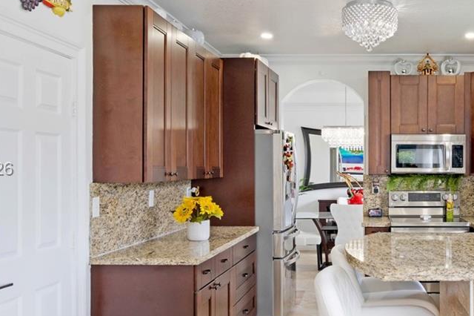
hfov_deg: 46.1
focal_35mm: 40
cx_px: 375
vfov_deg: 33.4
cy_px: 170
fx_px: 526
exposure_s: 1/20
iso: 320
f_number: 9
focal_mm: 16
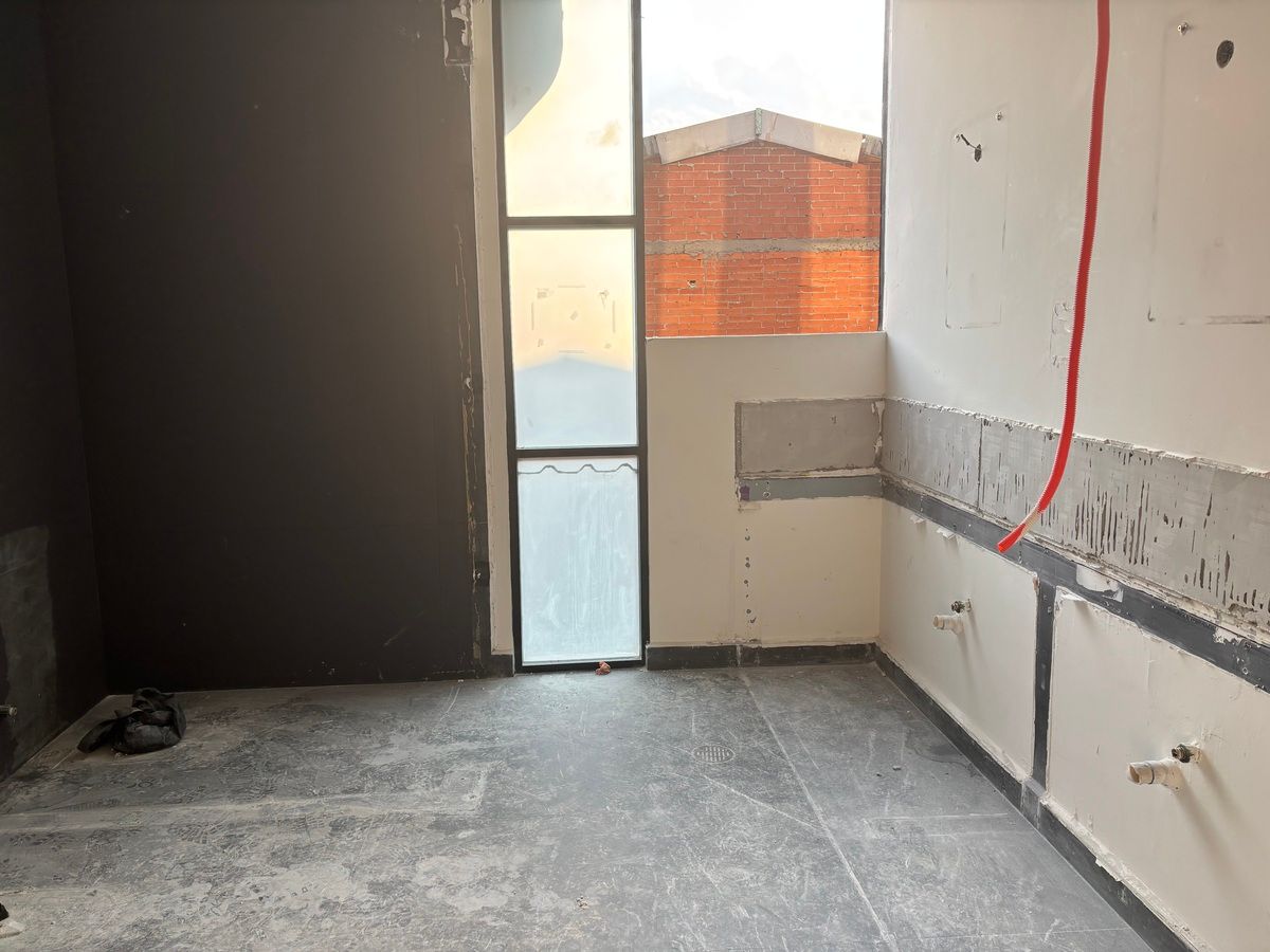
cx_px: 635
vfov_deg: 53.1
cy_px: 476
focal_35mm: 26
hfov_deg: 67.3
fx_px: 954
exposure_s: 1/416
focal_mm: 5.96
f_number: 1.6
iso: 50
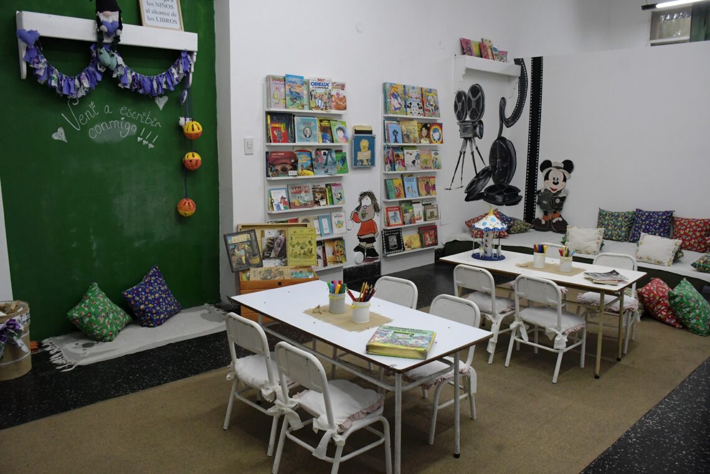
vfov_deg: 47.9
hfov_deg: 67.4
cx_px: 355
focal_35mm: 27
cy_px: 237
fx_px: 532
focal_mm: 18
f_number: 5.6
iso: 2500
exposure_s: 1/100
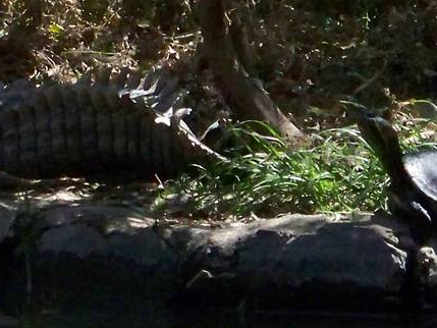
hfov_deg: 2.9
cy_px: 89
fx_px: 8663
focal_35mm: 686
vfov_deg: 2.2
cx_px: -138
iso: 400
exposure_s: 1/800
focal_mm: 29.3
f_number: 5
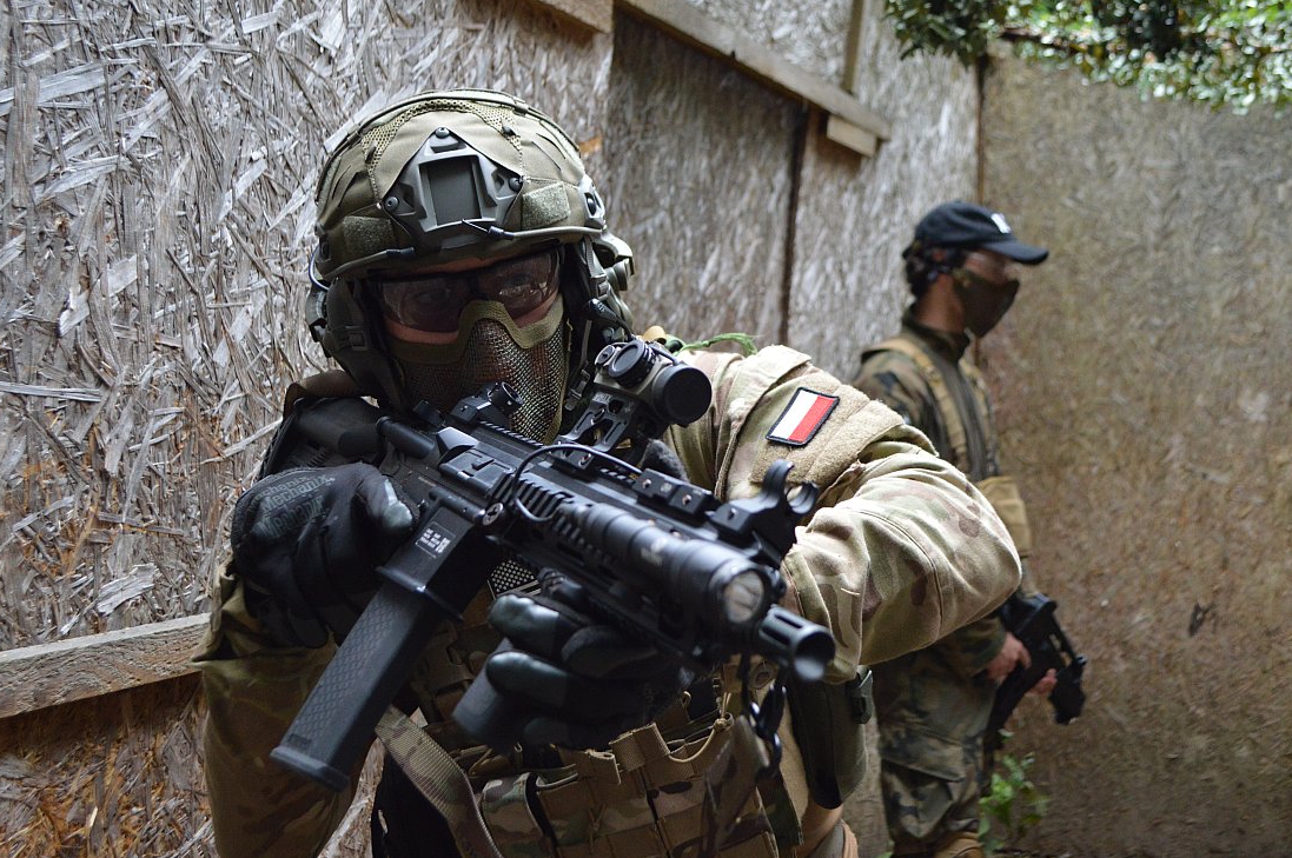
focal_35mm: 35
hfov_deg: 54.5
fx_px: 1255
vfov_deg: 37.8
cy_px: 416
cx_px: 645
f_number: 3.8
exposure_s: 1/500
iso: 1100
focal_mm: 20
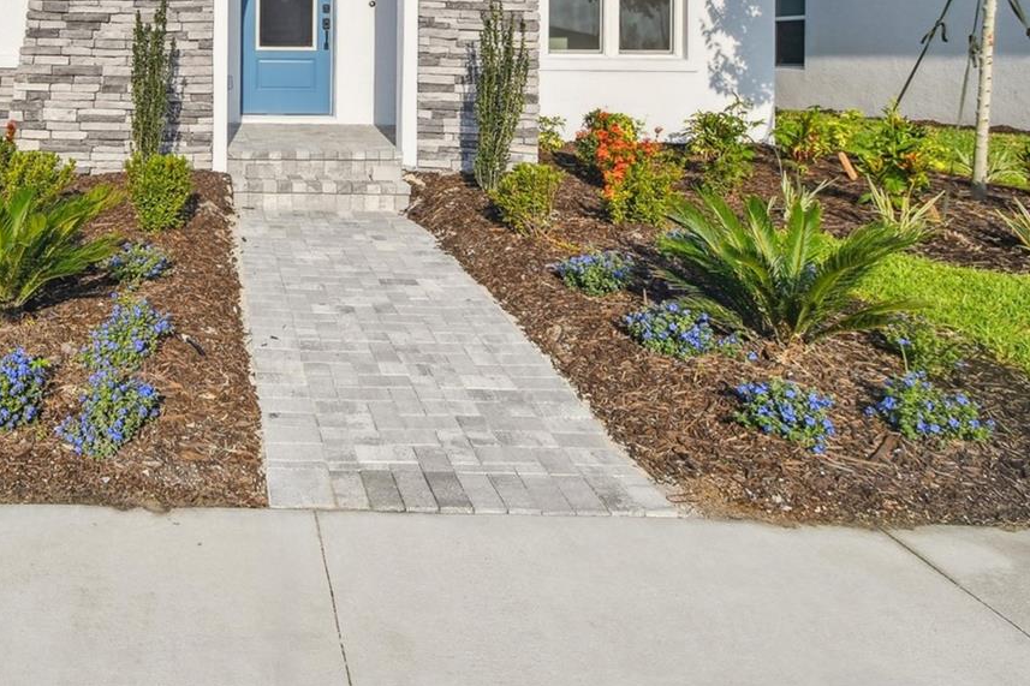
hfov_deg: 60.8
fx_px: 801
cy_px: 80
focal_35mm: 28
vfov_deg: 42.8
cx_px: 224
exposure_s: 1/1600
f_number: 7.1
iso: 100
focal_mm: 10
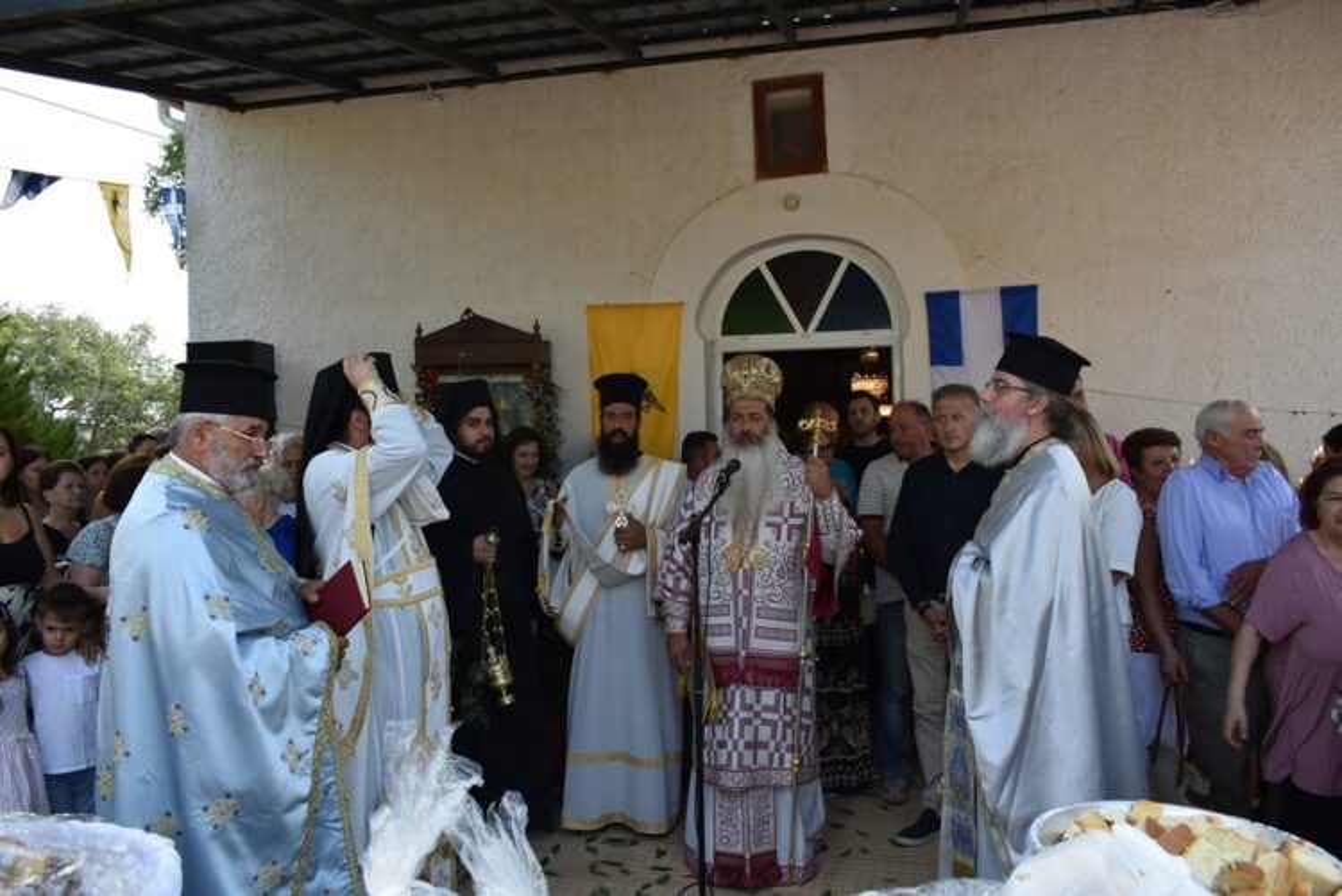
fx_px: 1007
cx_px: 671
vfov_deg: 48.0
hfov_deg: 67.4
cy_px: 448
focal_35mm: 27
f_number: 5.6
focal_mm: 18
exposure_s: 1/250
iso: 280
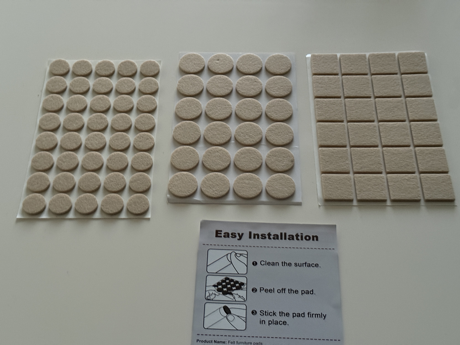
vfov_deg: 30.3
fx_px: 638
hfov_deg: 39.7
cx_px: 230
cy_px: 172
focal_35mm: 48
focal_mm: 6.76
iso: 800
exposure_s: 1/28
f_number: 1.78
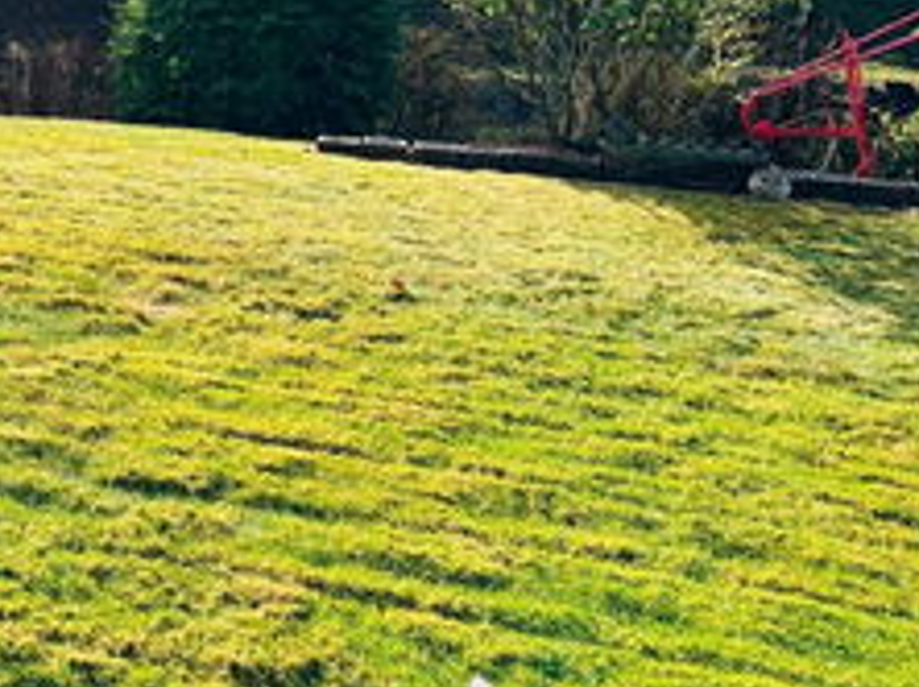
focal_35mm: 60
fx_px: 1591
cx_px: -4
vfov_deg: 22.9
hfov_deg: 30.0
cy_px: -70
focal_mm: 5.96
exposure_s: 1/2024
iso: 50
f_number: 1.6
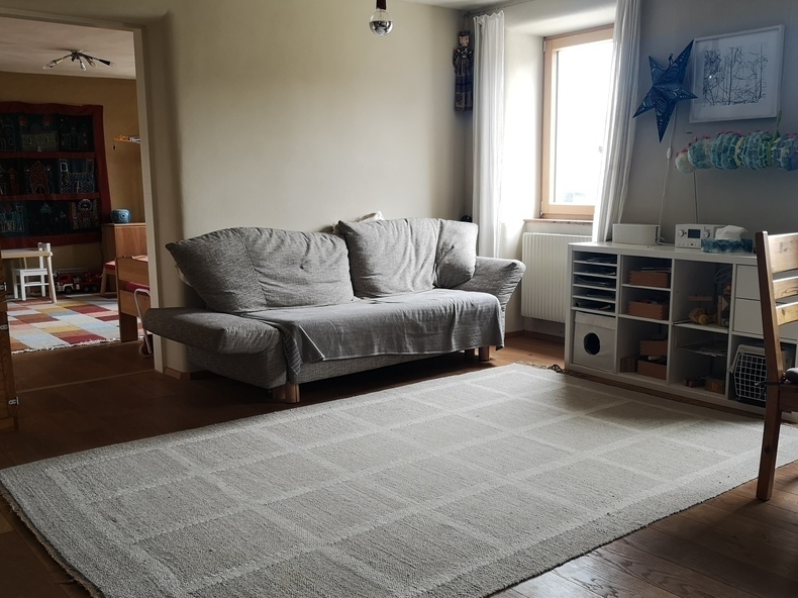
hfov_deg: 52.6
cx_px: 438
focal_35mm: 35
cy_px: 325
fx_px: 807
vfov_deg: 40.6
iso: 80
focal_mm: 5.58
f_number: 1.8
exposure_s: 1/50
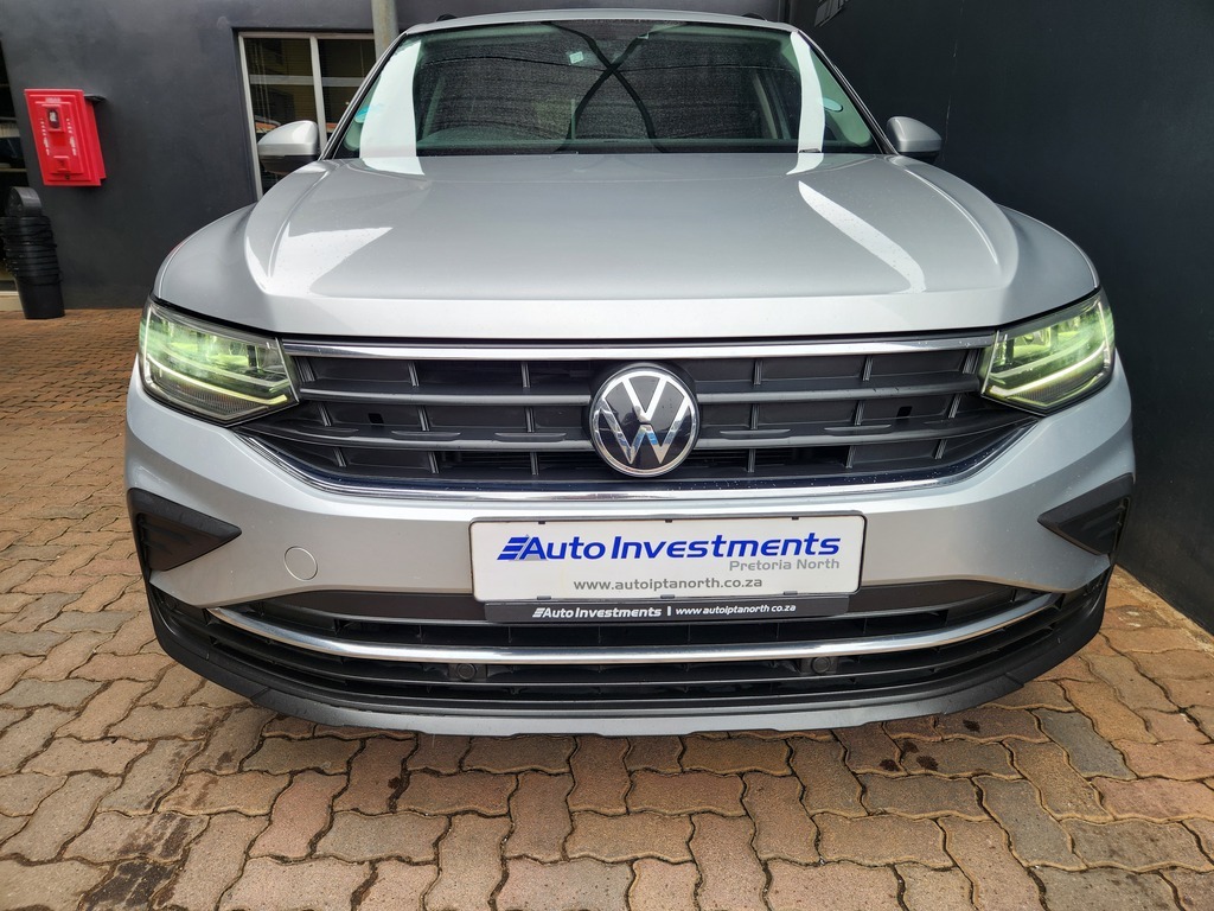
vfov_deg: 58.9
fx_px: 807
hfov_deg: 73.9
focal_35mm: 23
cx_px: 607
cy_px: 456
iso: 20
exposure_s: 1/305
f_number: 1.8
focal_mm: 5.4
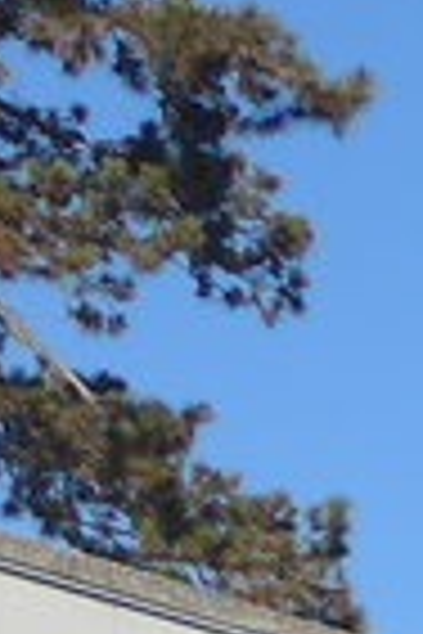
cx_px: 1732
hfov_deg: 3.0
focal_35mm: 434
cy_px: 1884
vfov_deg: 4.6
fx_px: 7649
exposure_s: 1/1300
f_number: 3.2
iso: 80
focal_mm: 10.1
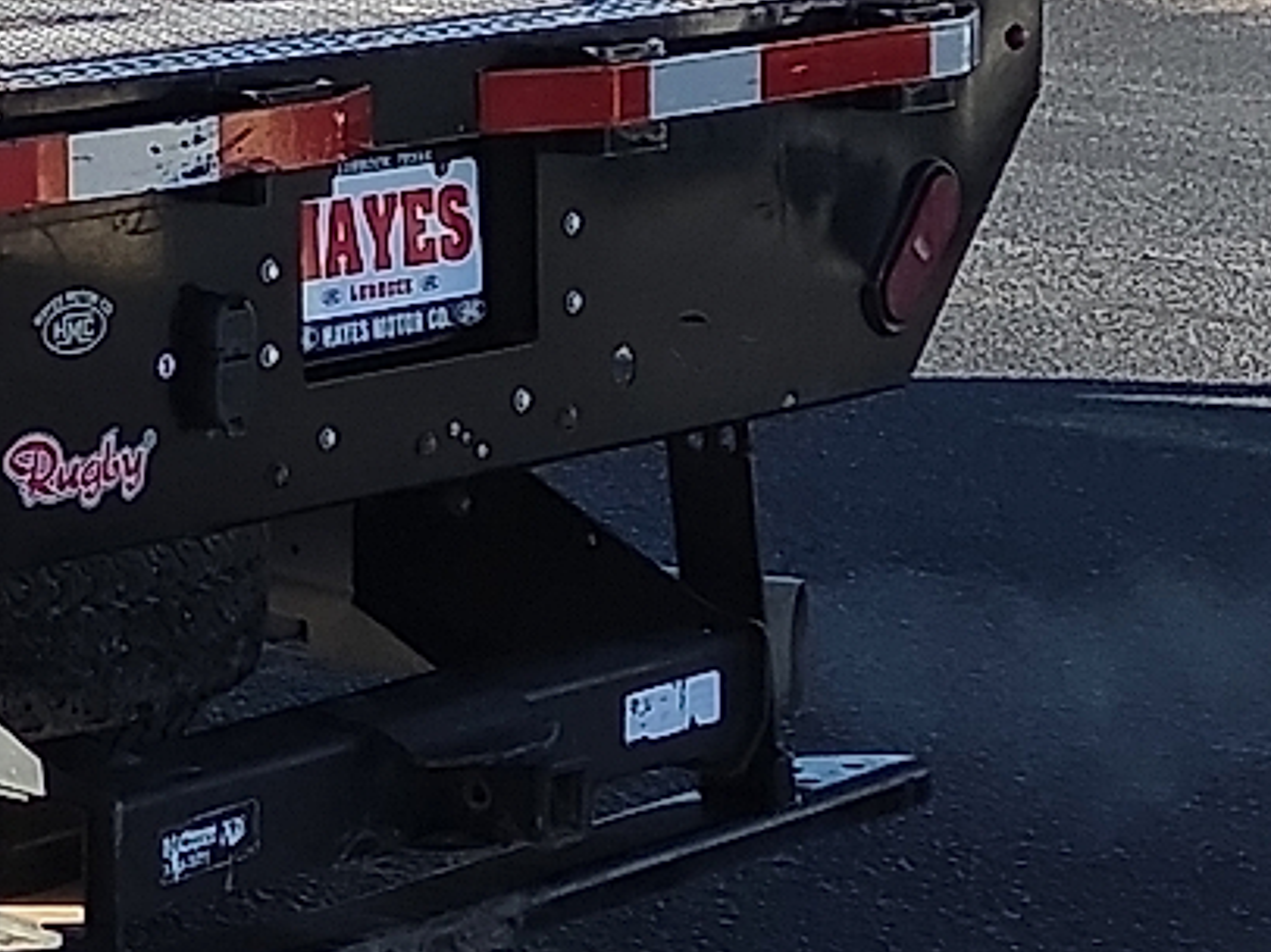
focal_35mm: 134
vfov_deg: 10.9
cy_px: -141
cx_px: -1080
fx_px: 4917
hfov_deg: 13.2
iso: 25
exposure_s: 1/1667
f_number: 1.8
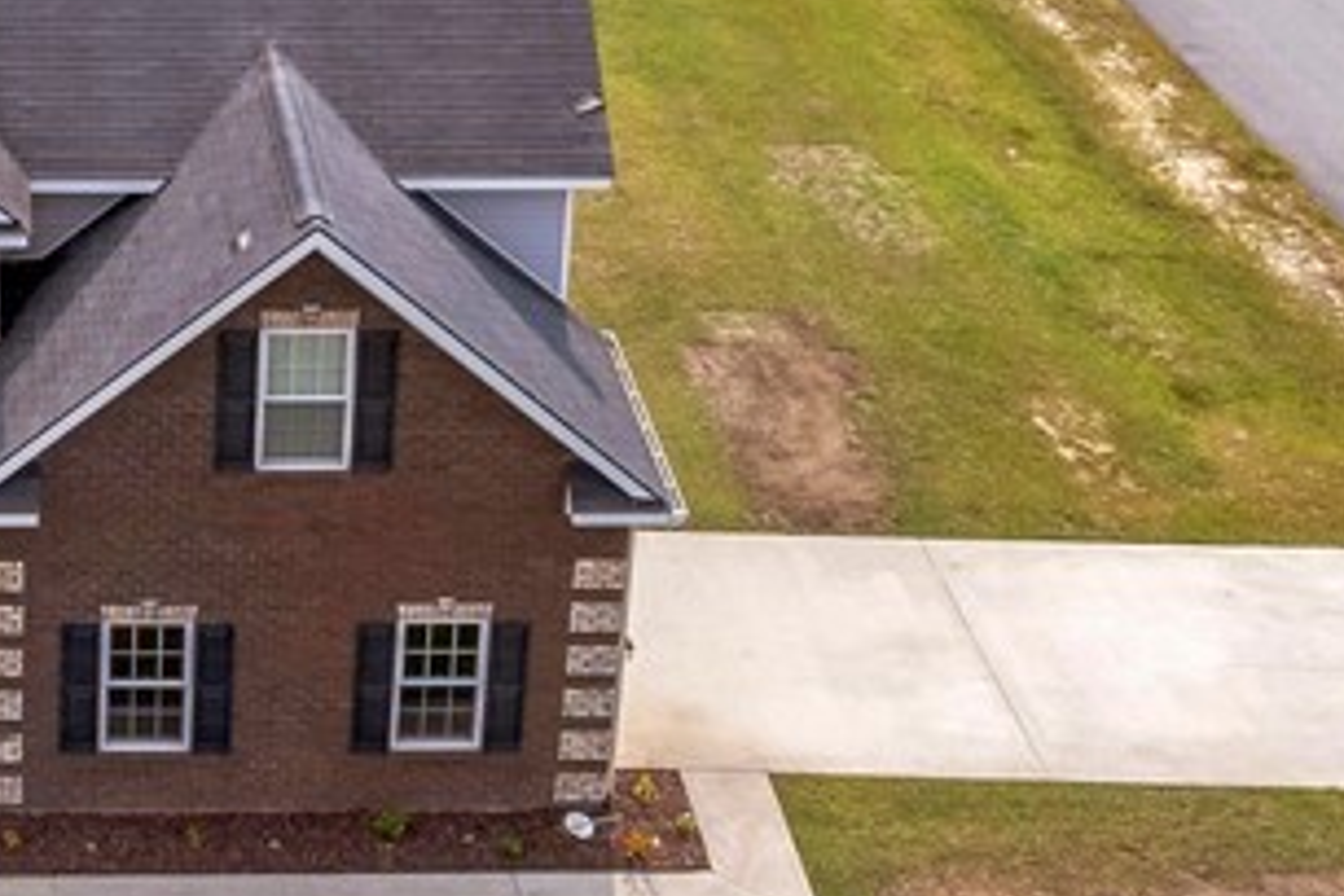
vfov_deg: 17.4
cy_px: 296
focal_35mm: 78
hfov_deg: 24.6
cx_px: -44
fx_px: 2912
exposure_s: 1/1250
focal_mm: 8.38
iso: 150
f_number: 2.8
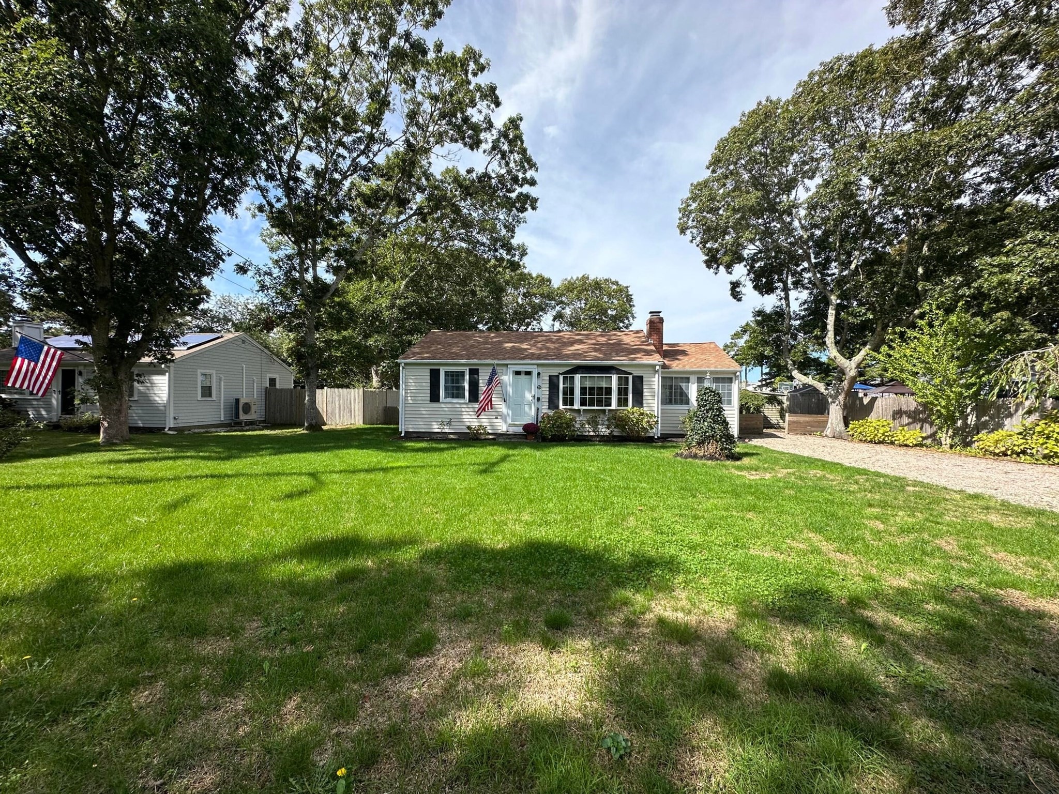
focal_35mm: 14
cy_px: 397
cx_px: 530
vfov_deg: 85.7
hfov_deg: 102.1
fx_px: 428
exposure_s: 1/1043
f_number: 2.2
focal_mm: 2.22
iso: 50
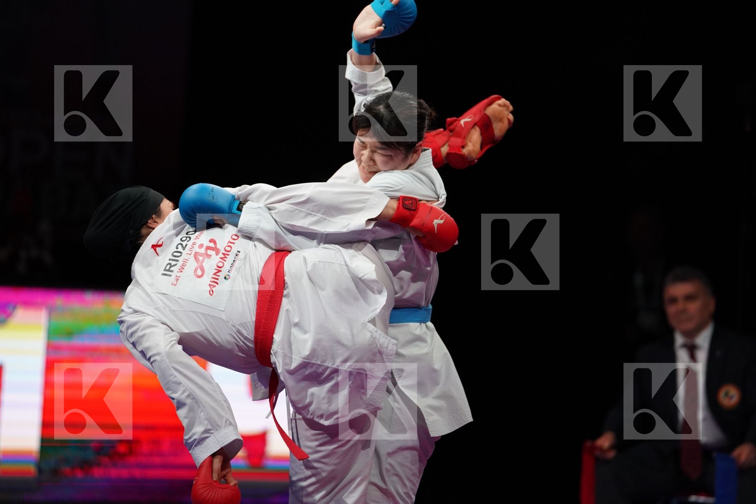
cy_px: 252
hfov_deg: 10.3
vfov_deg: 6.9
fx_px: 4200
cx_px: 378
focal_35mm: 200
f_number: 2.8
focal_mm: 200
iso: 2500
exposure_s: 1/1000
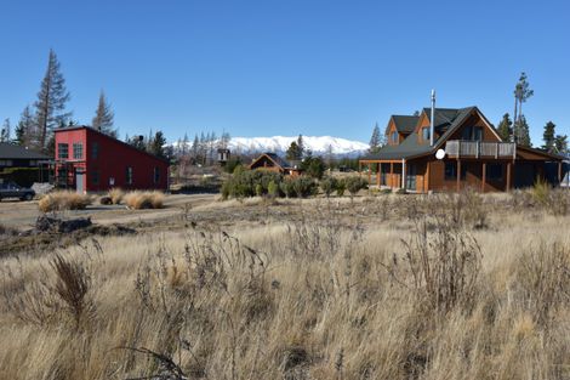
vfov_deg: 41.7
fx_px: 499
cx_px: 285
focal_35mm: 32
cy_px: 190
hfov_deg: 59.5
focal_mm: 21
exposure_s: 1/2000
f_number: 4.5
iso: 200
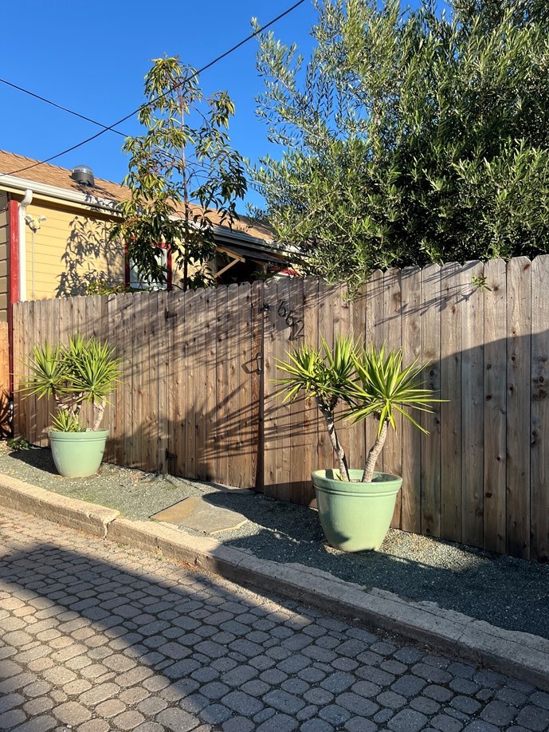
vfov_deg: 61.6
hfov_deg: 48.2
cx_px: 261
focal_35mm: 29
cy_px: 373
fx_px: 613
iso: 50
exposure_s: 1/1838
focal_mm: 5.7
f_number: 1.5
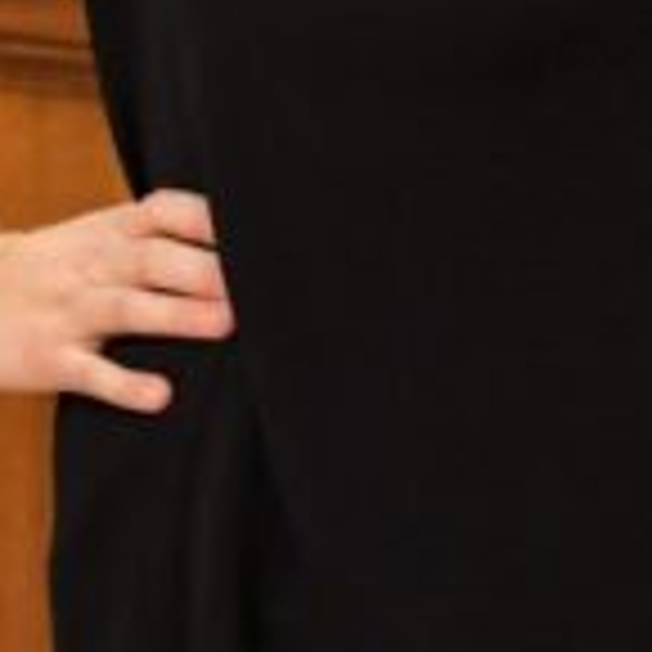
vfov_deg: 8.8
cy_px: -585
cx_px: 1326
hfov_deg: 8.7
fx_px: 4049
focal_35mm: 190
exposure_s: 1/125
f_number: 3.5
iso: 1100
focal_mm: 18
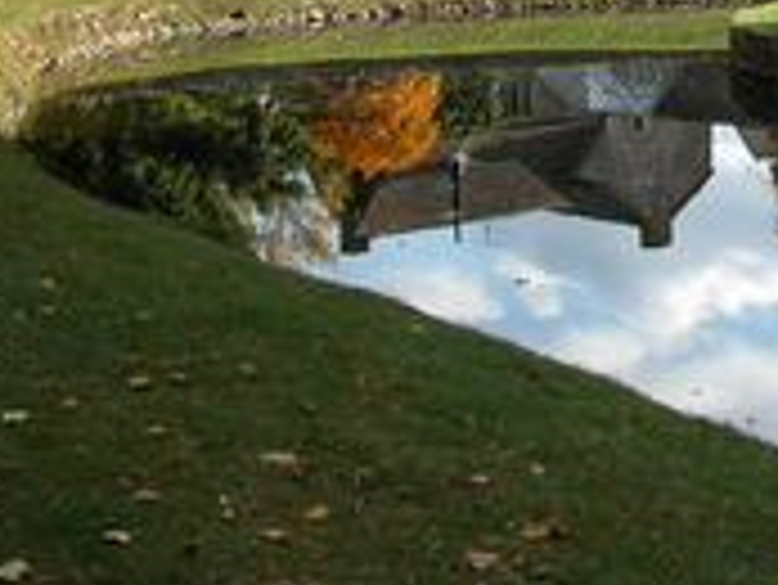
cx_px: 724
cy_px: -72
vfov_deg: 17.6
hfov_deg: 23.4
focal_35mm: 81
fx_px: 1822
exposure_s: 1/223
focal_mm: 8.9
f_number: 5
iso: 100
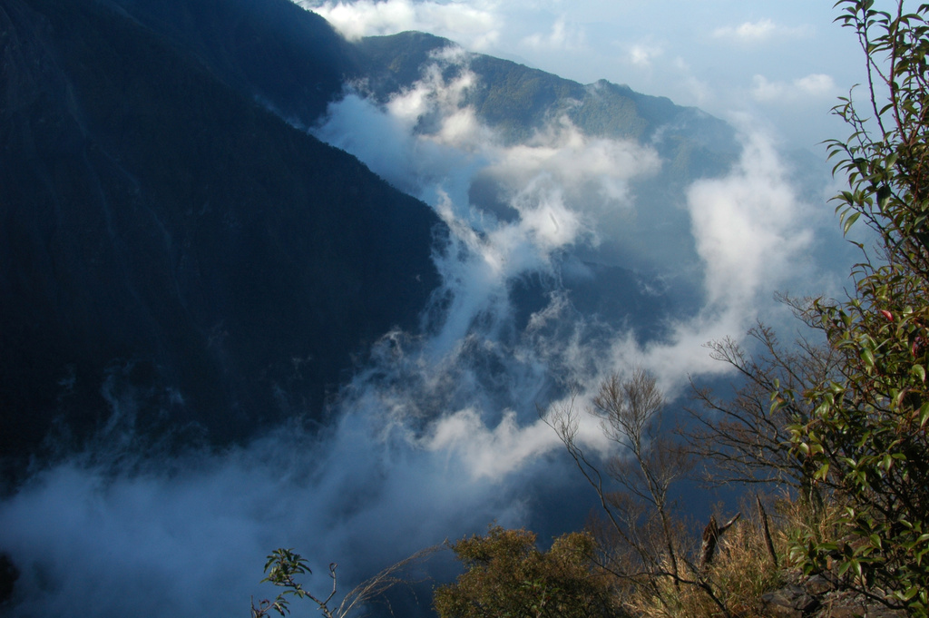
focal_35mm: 39
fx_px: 1006
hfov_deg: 49.6
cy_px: 309
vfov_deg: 34.2
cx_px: 464
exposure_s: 1/40
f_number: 22
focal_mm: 26
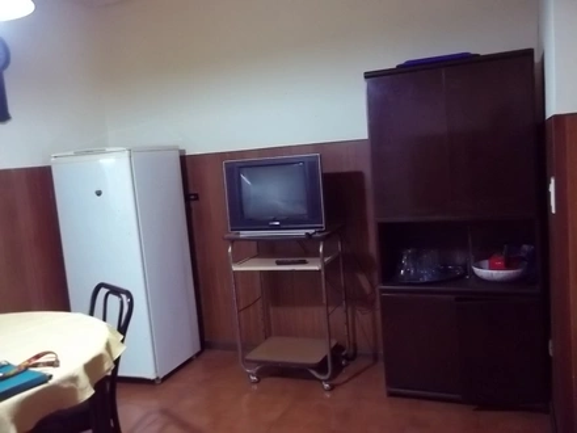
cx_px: 288
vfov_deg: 44.2
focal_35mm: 32
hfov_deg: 56.8
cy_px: 216
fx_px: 533
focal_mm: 5.7
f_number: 2.9
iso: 320
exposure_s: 1/8
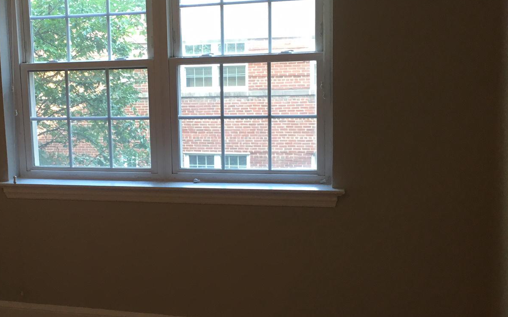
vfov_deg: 24.9
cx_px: 145
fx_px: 720
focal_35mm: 52
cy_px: 159
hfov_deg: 38.2
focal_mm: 4.15
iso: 64
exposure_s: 1/30
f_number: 2.2
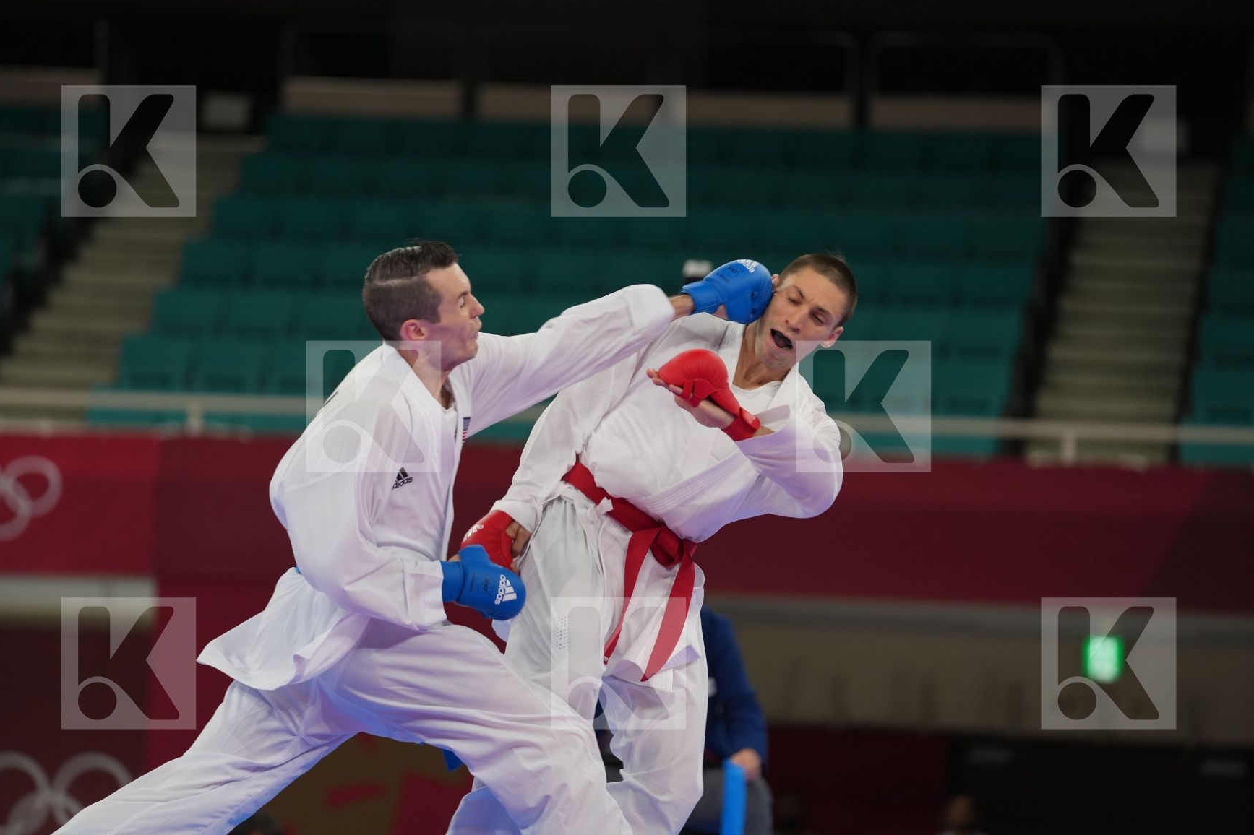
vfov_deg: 7.1
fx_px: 6721
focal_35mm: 193
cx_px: 619
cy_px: 407
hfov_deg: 10.7
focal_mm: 186
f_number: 2.8
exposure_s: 1/1000
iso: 500
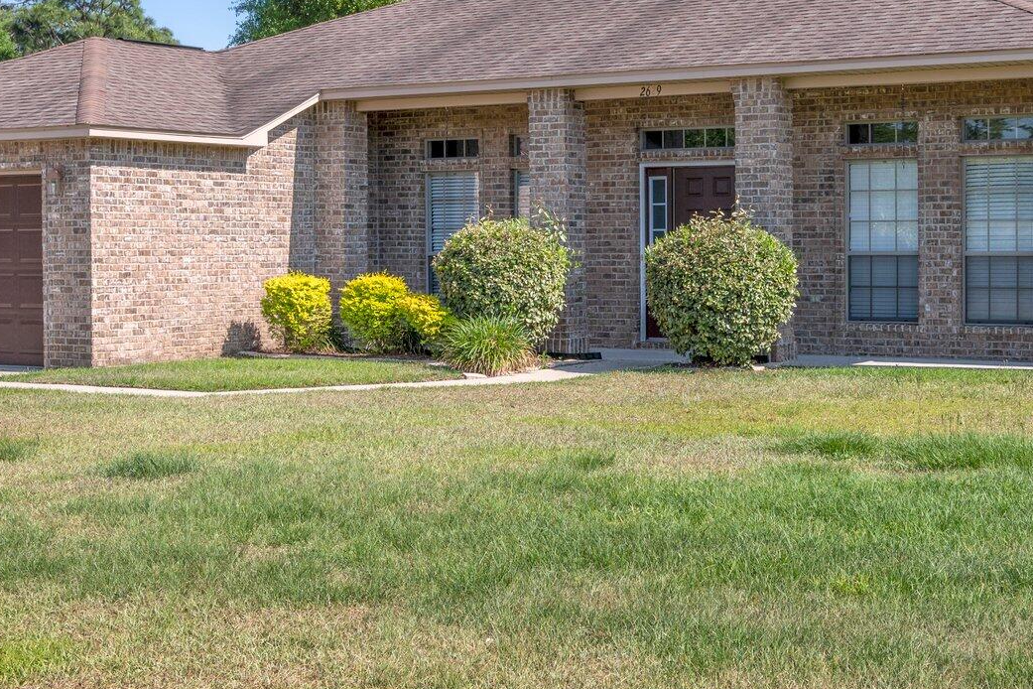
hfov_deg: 33.9
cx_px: 576
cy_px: 263
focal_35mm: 59
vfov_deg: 22.9
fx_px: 1693
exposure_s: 1/320
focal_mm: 30
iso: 125
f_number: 9
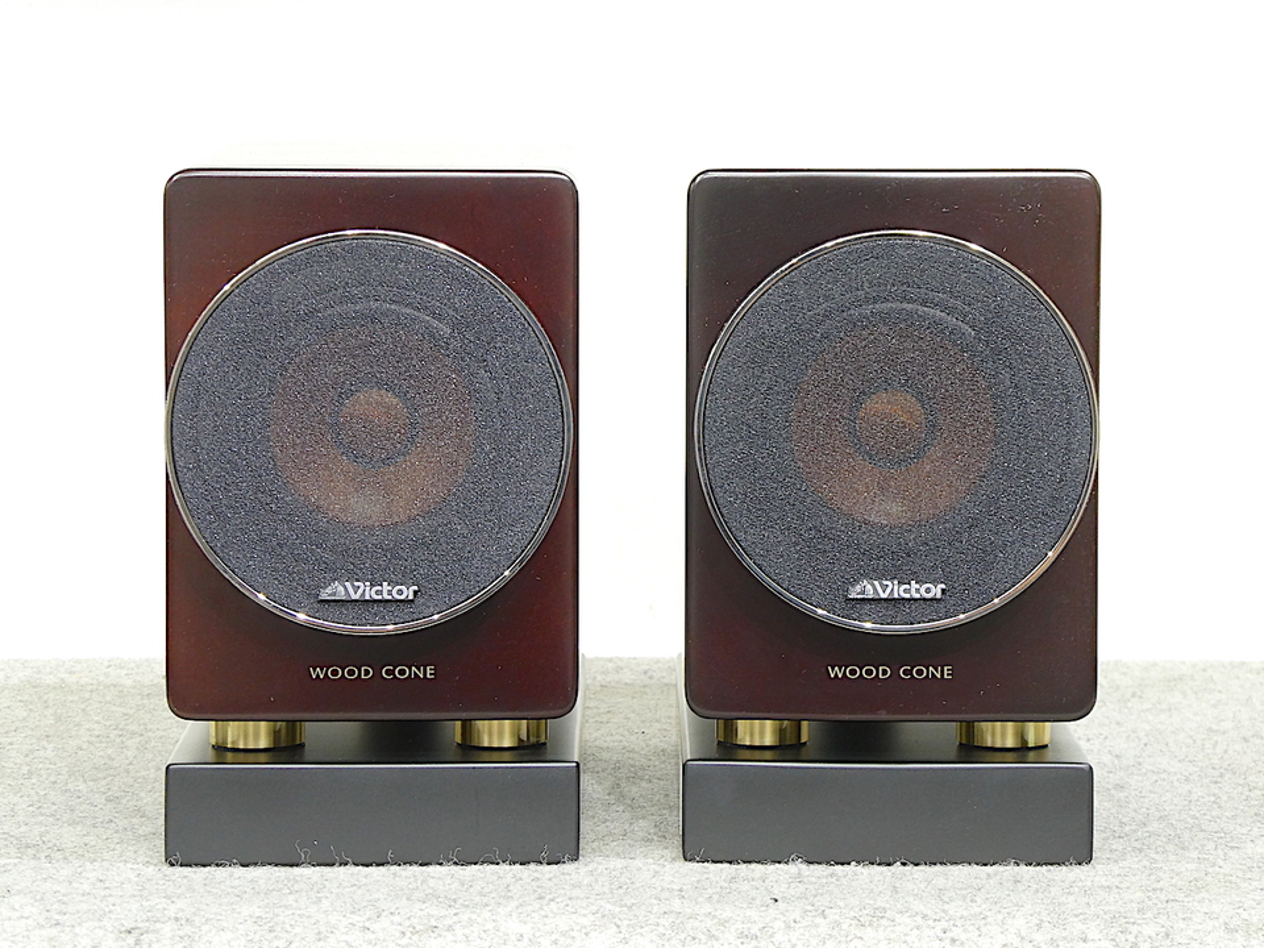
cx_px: 632
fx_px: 4930
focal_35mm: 135
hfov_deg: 14.6
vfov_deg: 11.0
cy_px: 474
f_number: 5.3
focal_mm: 24.2
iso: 200
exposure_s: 1/2
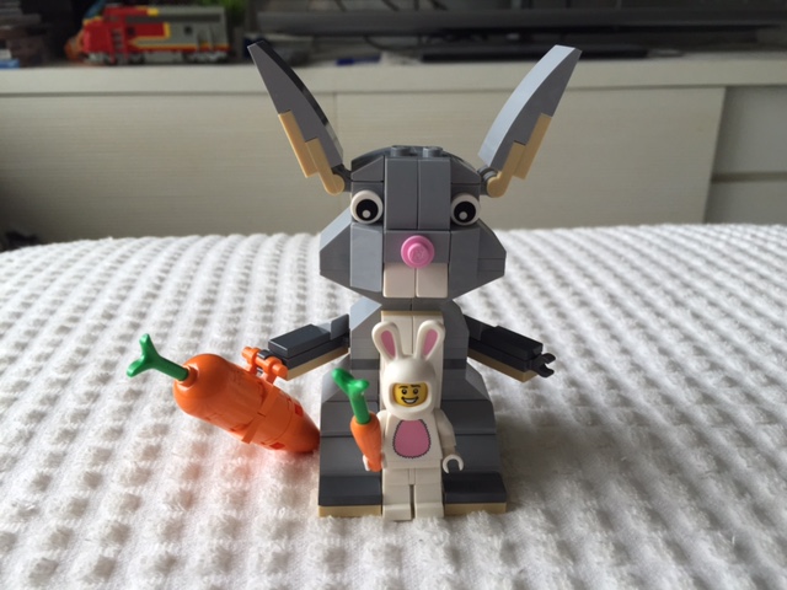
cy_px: 295
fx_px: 659
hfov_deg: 61.7
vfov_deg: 48.2
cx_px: 394
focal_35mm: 29
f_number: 2.2
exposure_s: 1/120
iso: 50
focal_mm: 4.15
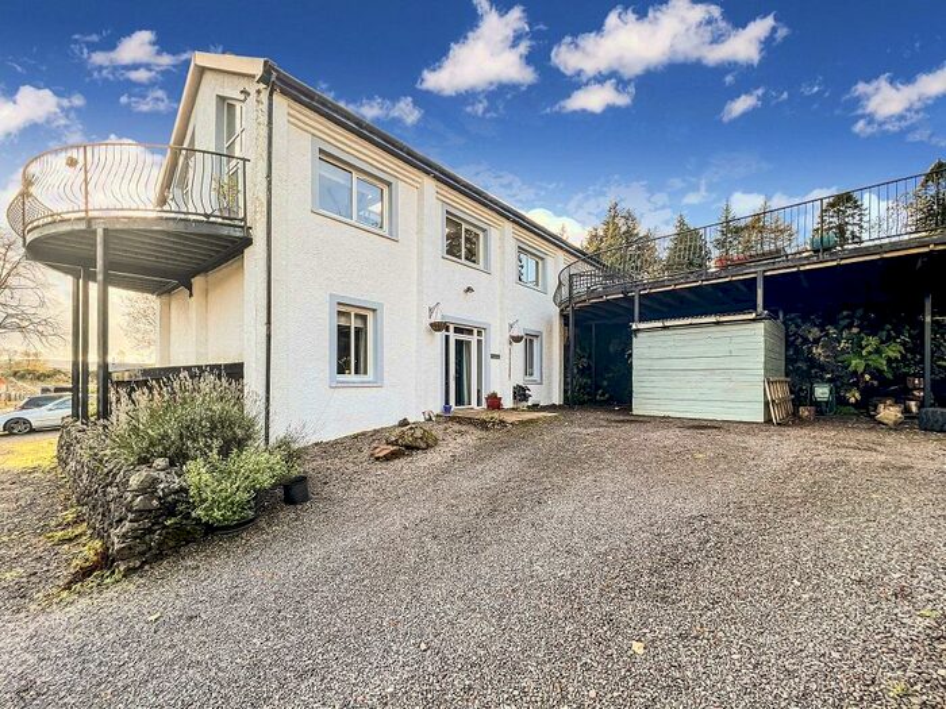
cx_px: 473
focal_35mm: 13
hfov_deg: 106.2
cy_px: 354
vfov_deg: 89.9
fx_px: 355
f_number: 1.8
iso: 32
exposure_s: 1/185
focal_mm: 1.57
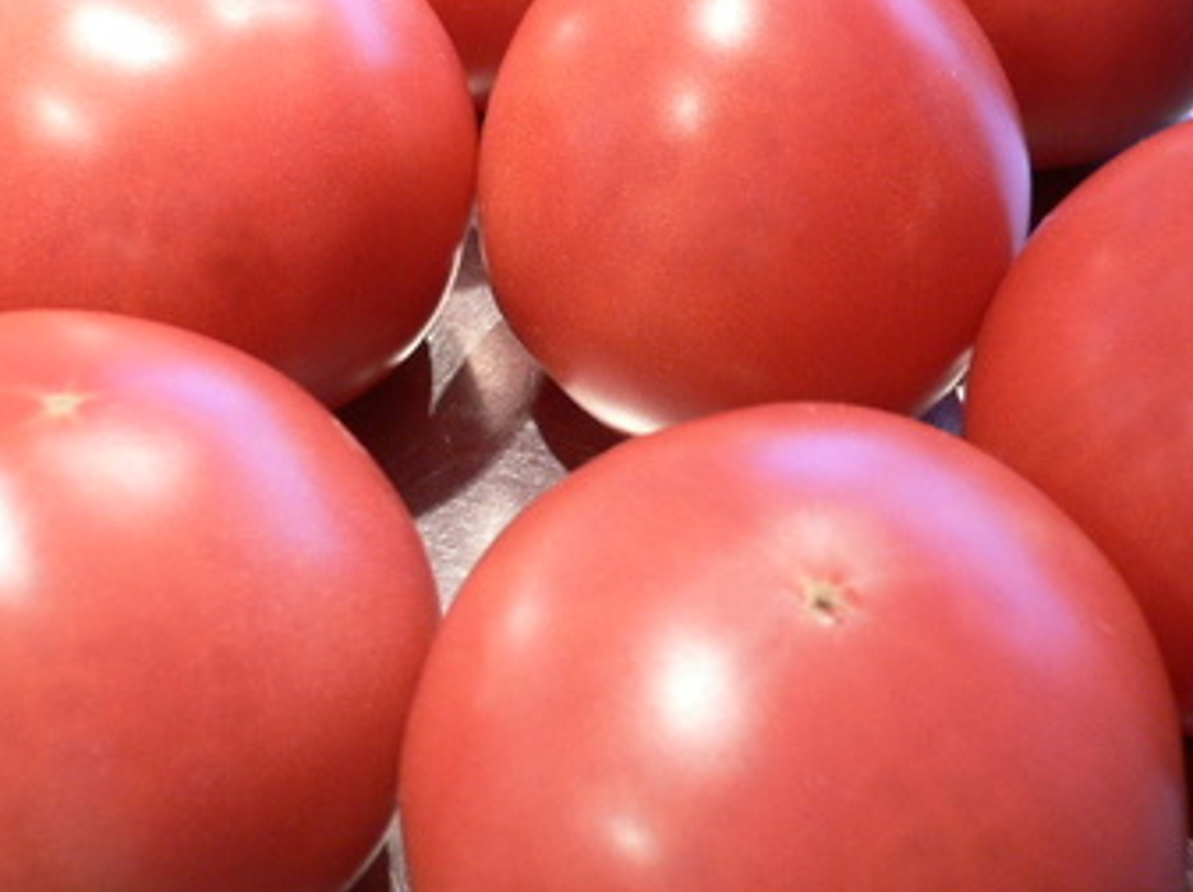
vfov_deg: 27.8
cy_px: 306
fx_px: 1790
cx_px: 549
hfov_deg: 36.8
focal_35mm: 52
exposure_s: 1/15
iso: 100
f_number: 2.8
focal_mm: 5.8
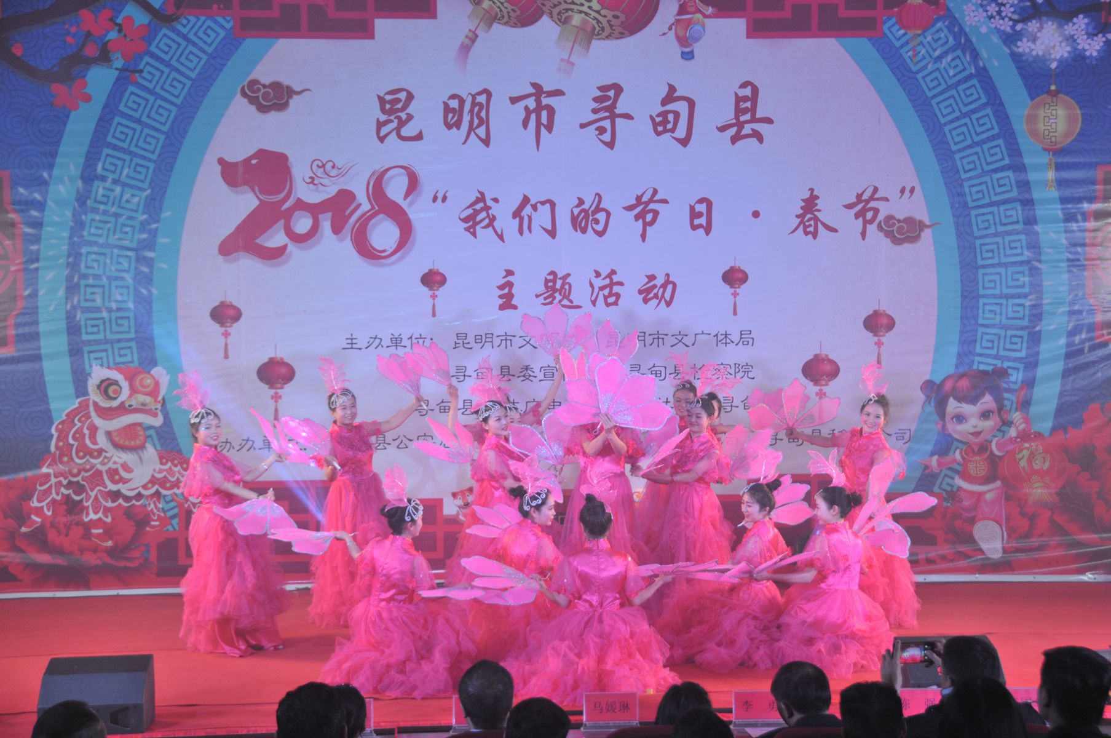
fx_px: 1849
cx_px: 556
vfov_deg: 22.6
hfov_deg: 33.4
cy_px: 369
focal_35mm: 60
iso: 320
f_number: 4.5
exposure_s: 1/40
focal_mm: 40
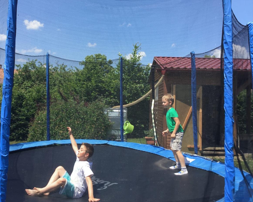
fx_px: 262
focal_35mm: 35
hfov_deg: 51.3
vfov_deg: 42.2
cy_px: 95
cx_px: 107
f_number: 2.4
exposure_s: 1/657
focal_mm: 3.3
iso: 25
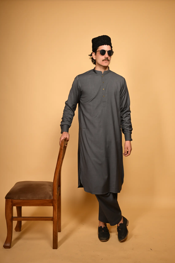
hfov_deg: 33.4
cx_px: 90
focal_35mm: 40
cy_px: 134
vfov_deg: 48.5
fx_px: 292
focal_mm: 39
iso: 160
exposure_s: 1/200
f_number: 6.3
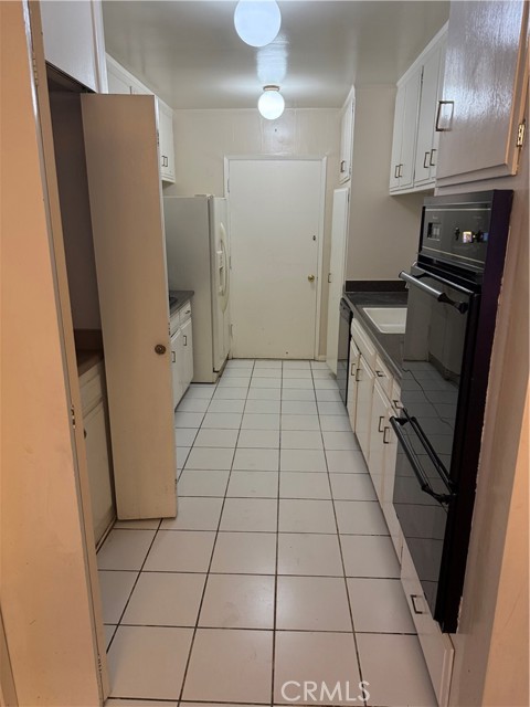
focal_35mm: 24
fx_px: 490
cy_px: 354
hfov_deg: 56.8
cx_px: 265
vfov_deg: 71.6
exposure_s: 1/120
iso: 320
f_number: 1.78
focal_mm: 6.76
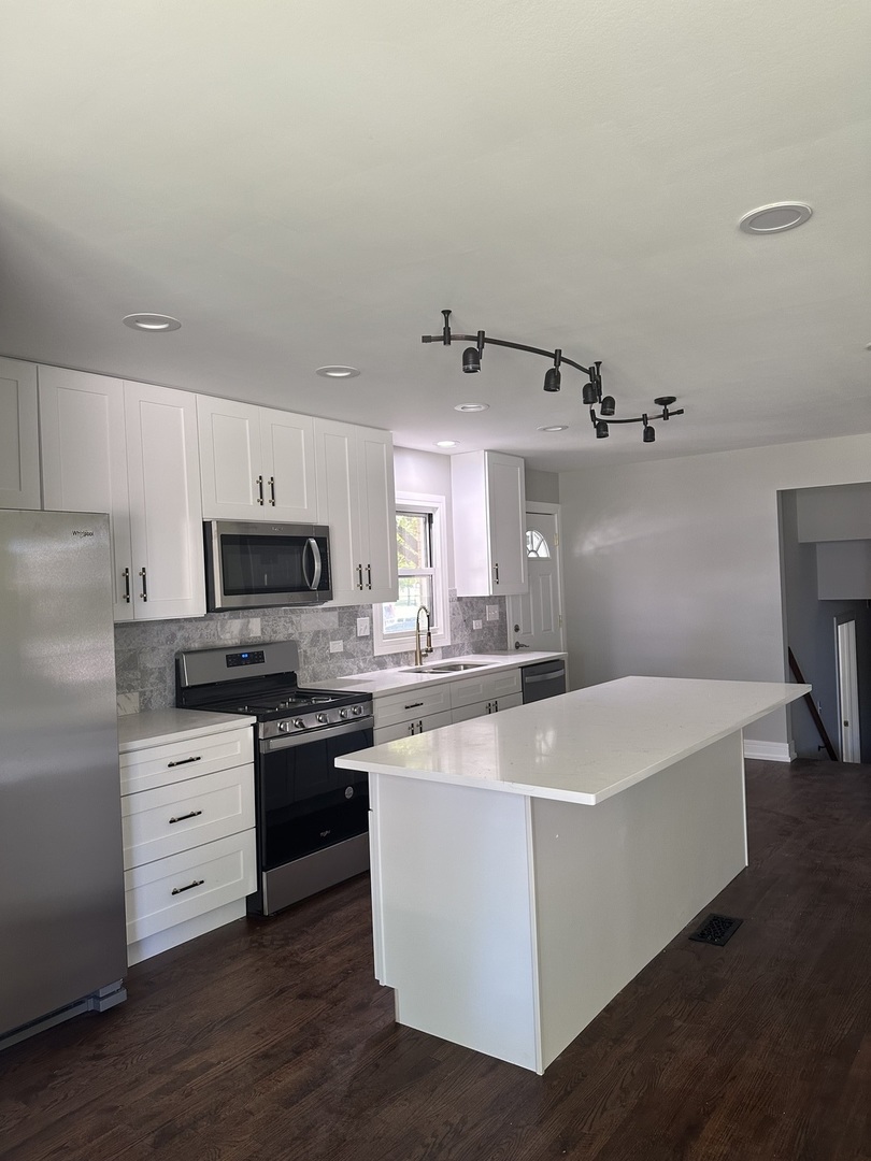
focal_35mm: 24
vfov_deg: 71.6
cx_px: 436
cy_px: 580
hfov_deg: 56.8
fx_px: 805
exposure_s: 1/60
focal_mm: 6.86
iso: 160
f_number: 1.78
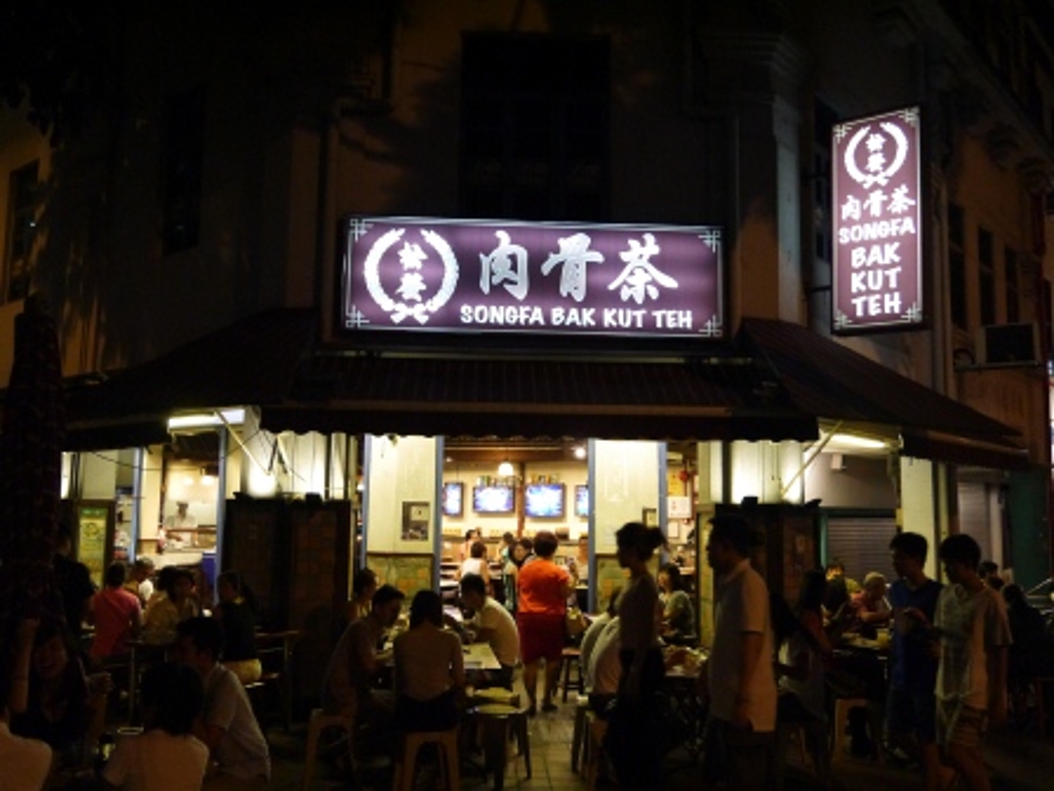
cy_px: 396
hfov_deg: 56.8
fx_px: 974
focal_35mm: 32
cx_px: 527
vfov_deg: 44.2
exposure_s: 1/60
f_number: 4
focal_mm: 16
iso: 1600
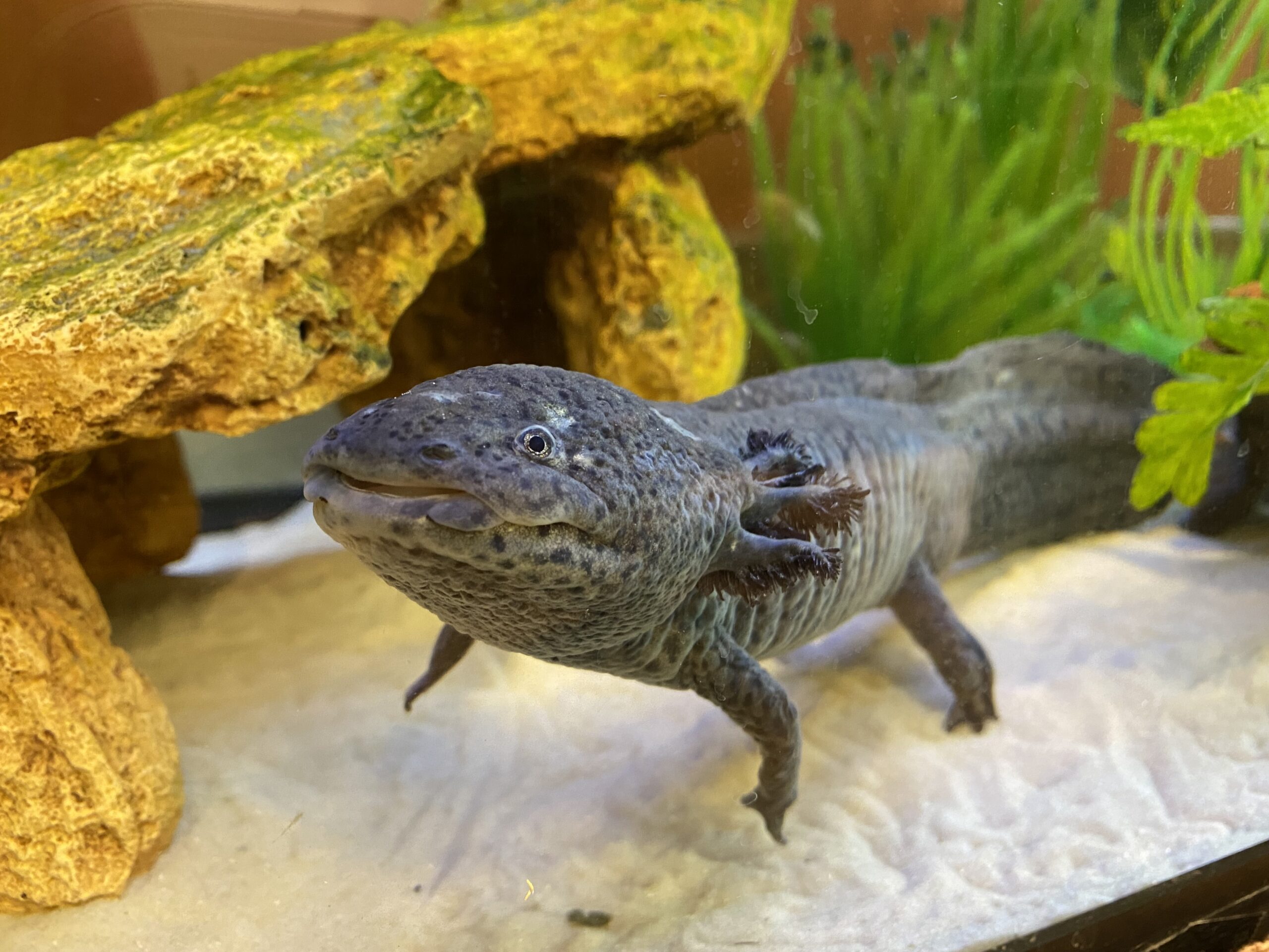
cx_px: 634
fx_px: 953
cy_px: 476
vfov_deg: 53.1
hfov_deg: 67.3
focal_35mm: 26
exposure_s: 1/40
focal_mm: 4.25
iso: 400
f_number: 1.8
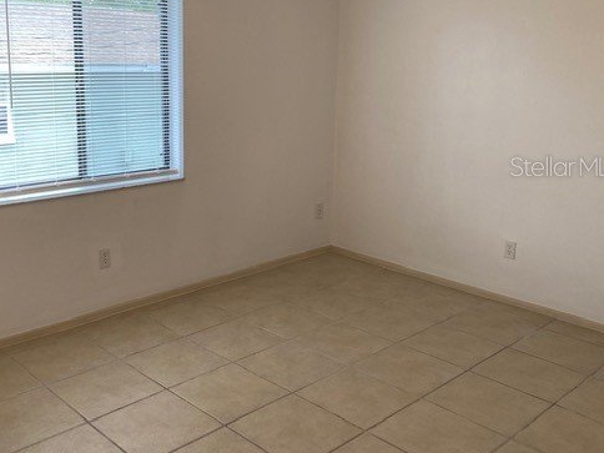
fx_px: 646
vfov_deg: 38.4
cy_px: 166
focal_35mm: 37
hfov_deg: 49.7
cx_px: 228
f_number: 1.8
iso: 40
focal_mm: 3.99
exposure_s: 1/120
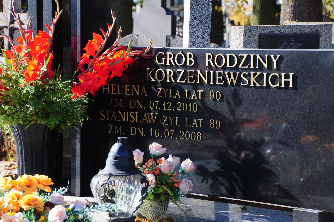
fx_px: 1042
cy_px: 111
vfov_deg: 12.1
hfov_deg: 18.2
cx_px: 167
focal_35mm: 112
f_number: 7.1
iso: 320
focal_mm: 75
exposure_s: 1/320
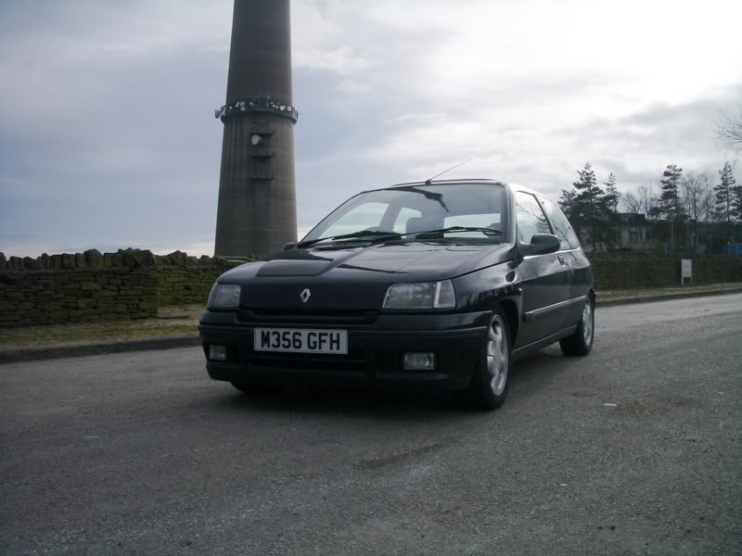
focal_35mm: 35
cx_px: 371
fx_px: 750
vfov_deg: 40.7
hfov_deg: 52.6
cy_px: 278
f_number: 4.3
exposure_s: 1/800
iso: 50
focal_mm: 5.8
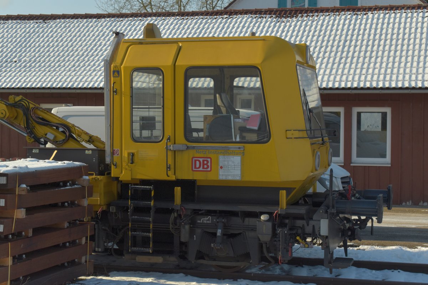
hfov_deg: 28.1
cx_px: 214
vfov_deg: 18.9
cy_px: 142
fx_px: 856
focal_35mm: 72
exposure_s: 1/640
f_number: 10
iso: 250
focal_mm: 48
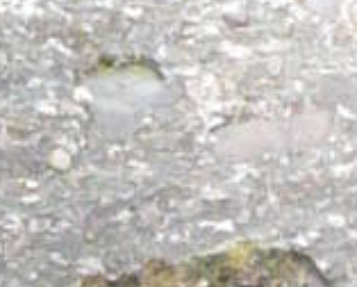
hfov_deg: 1.2
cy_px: -724
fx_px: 16630
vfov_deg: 1.0
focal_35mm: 1572
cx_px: -430
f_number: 3.6
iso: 200
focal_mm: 16.2
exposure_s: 1/50
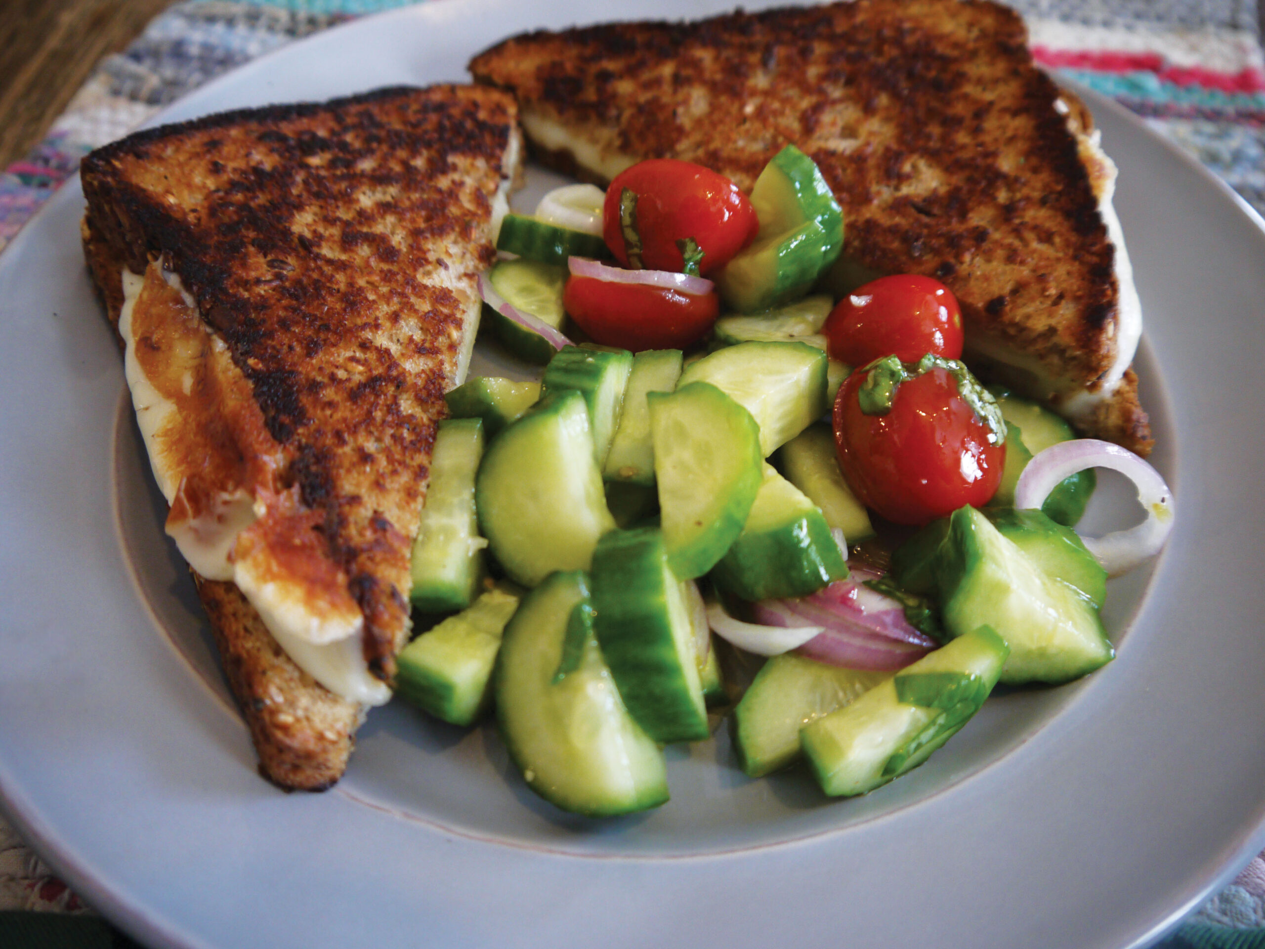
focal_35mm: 28
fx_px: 1023
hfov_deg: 63.4
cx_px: 632
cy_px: 474
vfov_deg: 49.7
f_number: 3.5
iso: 500
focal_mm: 14
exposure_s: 1/60
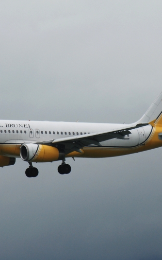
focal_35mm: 779
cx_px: 69
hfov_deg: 1.7
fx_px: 5507
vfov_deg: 2.7
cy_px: 130
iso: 200
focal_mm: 340
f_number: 6.3
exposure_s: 1/1000
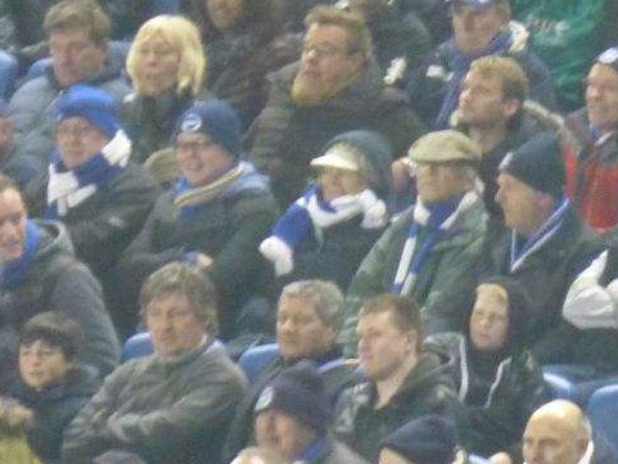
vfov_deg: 1.2
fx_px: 21375
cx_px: 758
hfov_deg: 1.7
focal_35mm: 1197
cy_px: 398
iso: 1600
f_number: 6.4
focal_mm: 86
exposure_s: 1/15
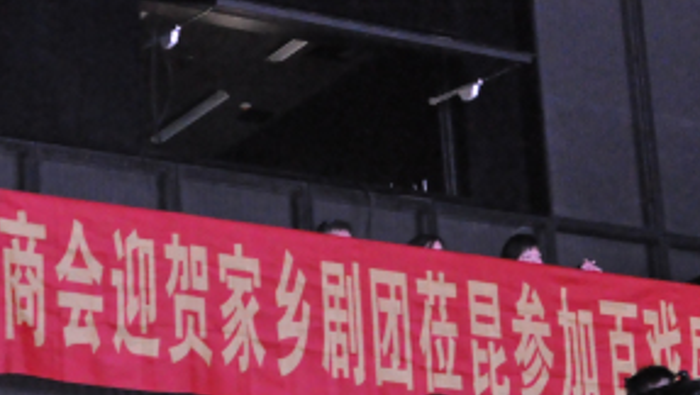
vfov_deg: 8.5
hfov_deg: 15.0
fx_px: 2663
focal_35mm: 143
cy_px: 256
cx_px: 302
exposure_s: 1/13
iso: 3200
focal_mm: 35
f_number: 5
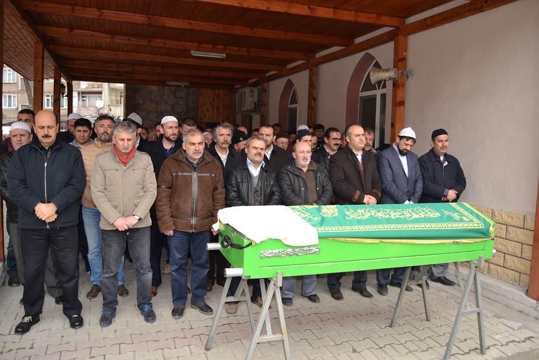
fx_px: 404
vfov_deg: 47.9
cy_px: 180
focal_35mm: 27
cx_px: 270
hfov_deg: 67.4
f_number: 4
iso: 100
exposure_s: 1/200
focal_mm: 18
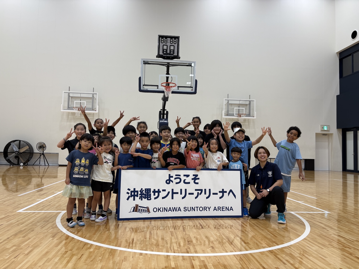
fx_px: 270
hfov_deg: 67.3
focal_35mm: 26
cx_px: 180
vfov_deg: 53.1
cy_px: 134
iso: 32
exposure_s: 1/120
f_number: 1.6
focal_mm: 5.96
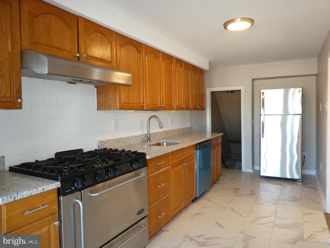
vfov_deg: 56.8
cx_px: 165
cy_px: 124
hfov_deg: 71.6
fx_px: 229
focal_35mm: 24
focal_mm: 4.3
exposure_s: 1/50
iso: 400
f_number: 3.3
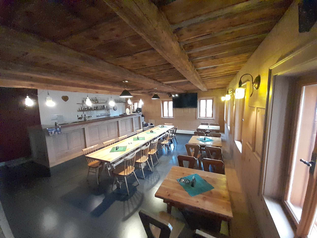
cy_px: 119
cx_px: 158
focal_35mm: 13
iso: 800
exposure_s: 1/20
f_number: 2.2
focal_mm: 1.13
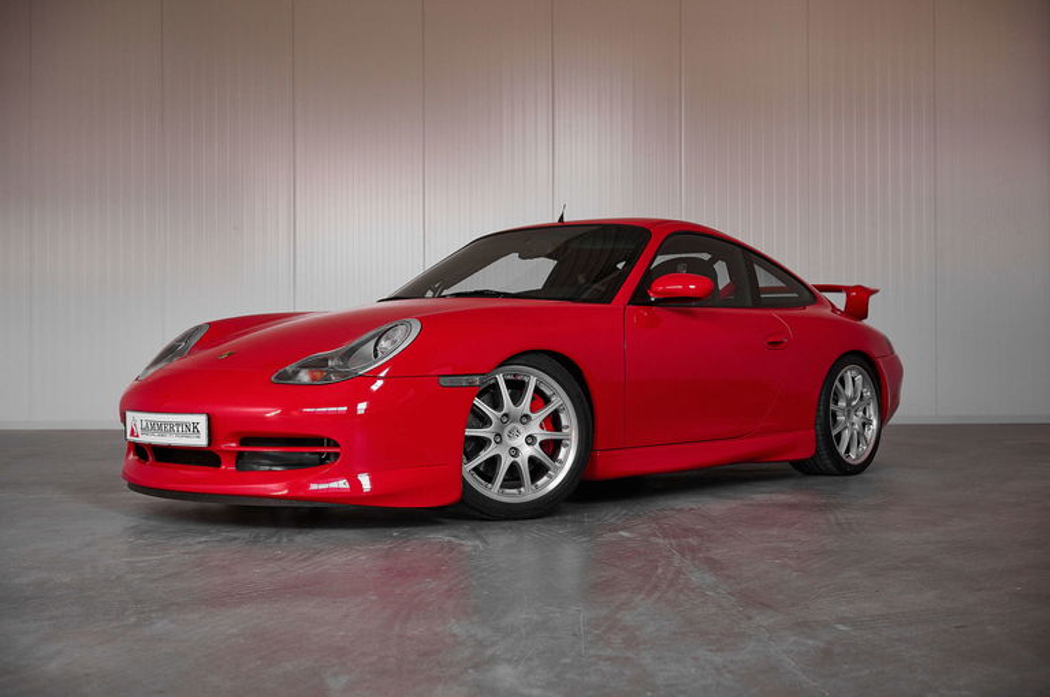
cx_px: 525
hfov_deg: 44.5
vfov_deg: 30.4
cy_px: 348
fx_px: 1282
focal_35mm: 44
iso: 640
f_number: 3.5
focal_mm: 44
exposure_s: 1/160
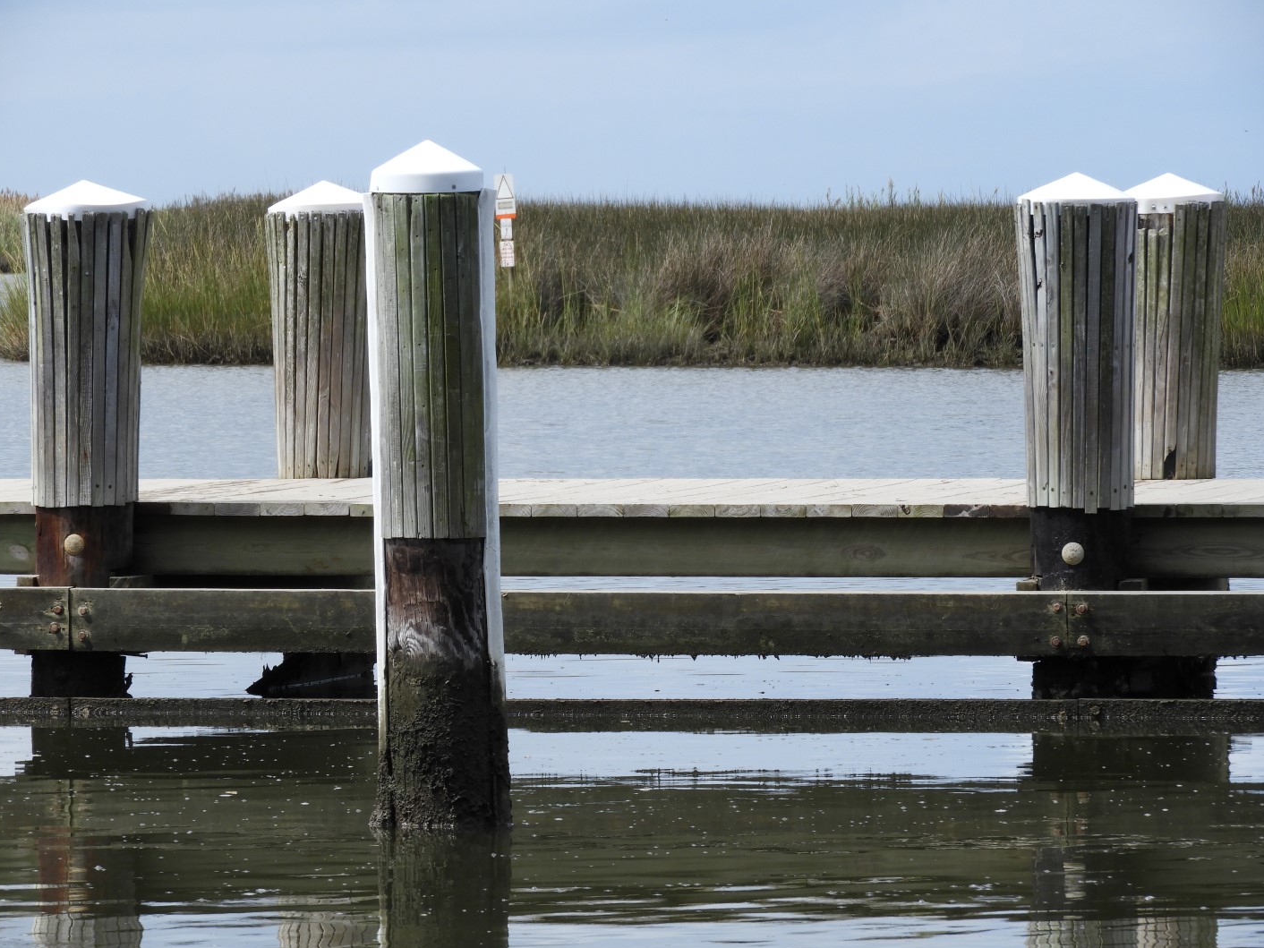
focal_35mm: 306
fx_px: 11174
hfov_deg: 6.5
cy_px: 468
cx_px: 622
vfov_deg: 4.9
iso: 100
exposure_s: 1/500
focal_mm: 53.7
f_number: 5.5
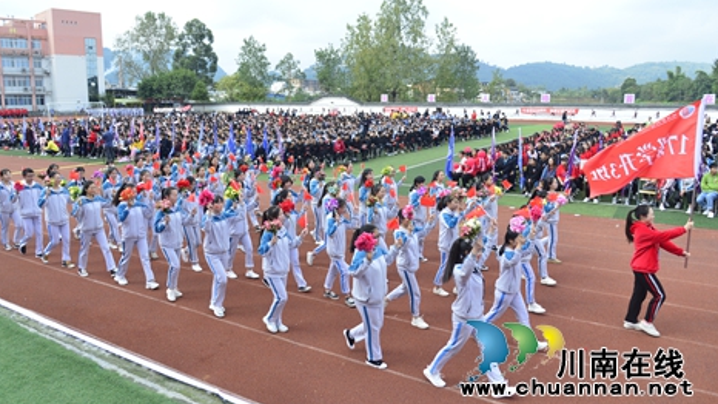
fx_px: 514
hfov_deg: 69.8
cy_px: 170
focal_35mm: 27
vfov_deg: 42.7
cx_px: 347
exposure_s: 1/400
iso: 320
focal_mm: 24
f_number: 6.3
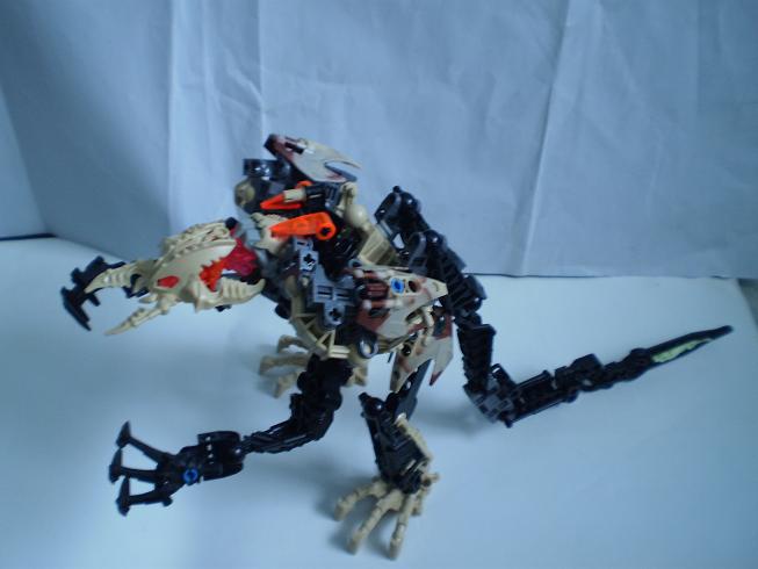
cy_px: 284
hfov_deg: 51.3
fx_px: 788
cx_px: 379
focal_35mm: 36
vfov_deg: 39.7
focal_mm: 6.3
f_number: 3.1
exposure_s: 1/5
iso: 125
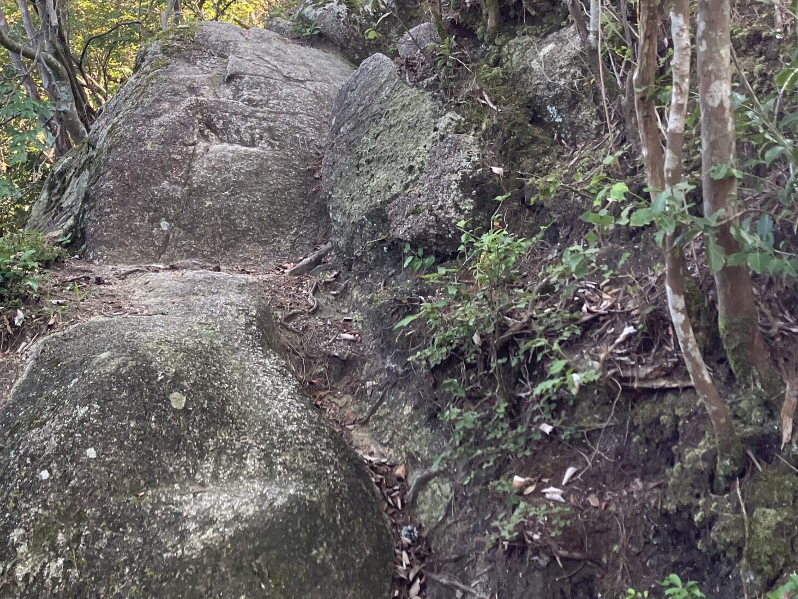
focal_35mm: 49
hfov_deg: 38.3
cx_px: 245
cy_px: 119
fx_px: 1130
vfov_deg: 29.0
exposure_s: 1/111
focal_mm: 3.99
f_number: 1.8
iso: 80
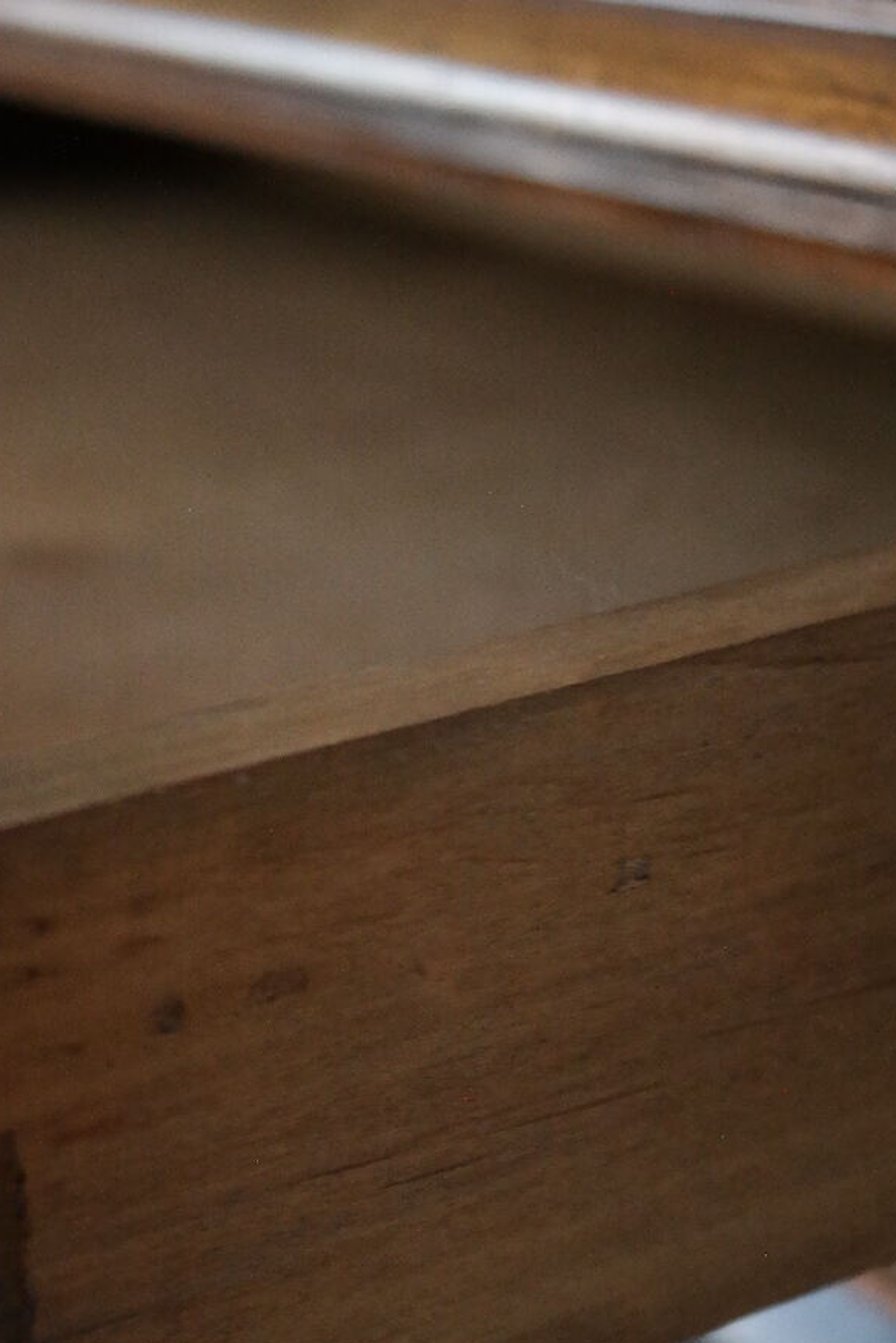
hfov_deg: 16.0
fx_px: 3172
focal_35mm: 85
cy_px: 1045
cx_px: 275
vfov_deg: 23.6
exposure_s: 1/30
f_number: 6.3
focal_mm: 28
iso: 1600
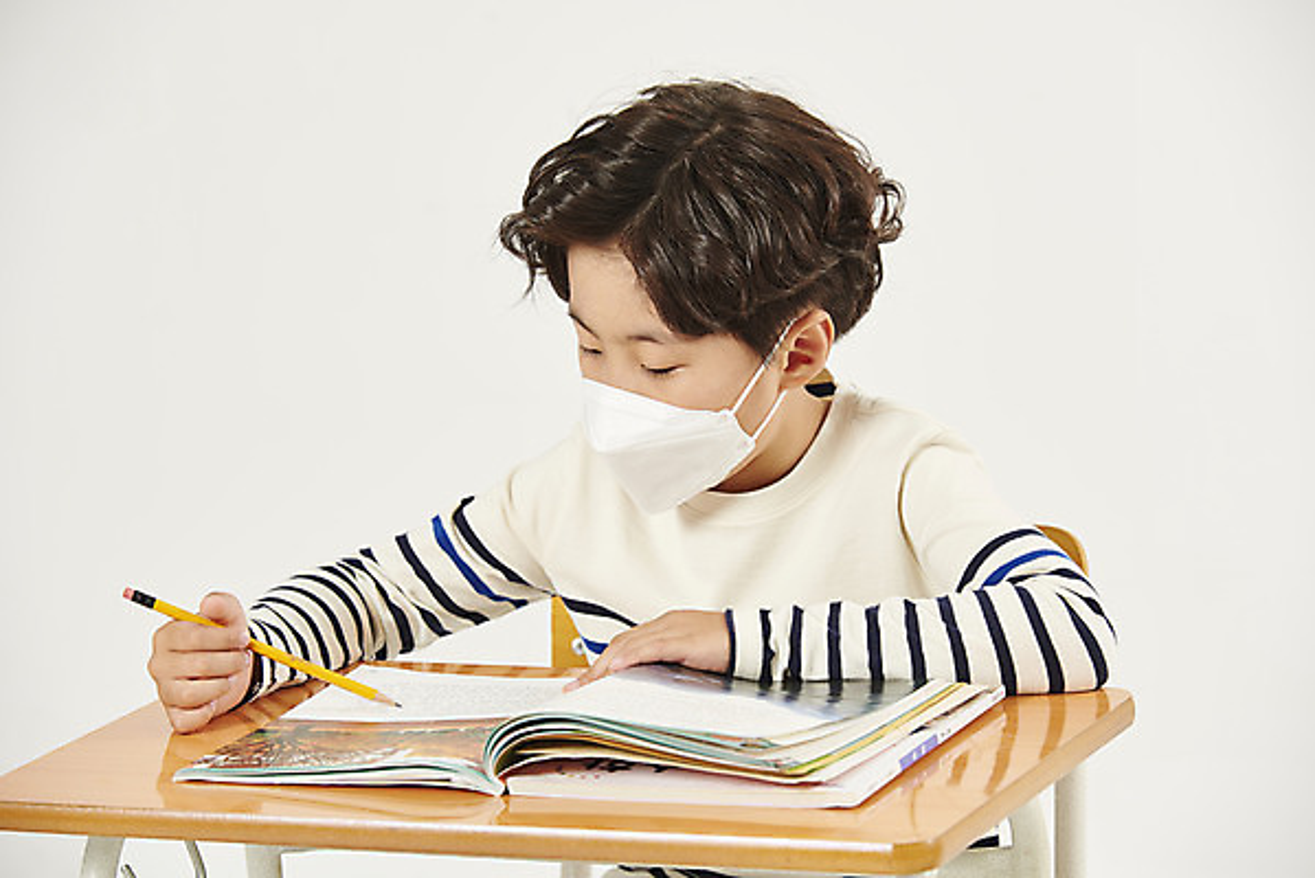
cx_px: 658
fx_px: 6030
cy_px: 439
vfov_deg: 8.3
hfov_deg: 12.4
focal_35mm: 165
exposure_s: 1/125
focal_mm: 165
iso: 125
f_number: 8
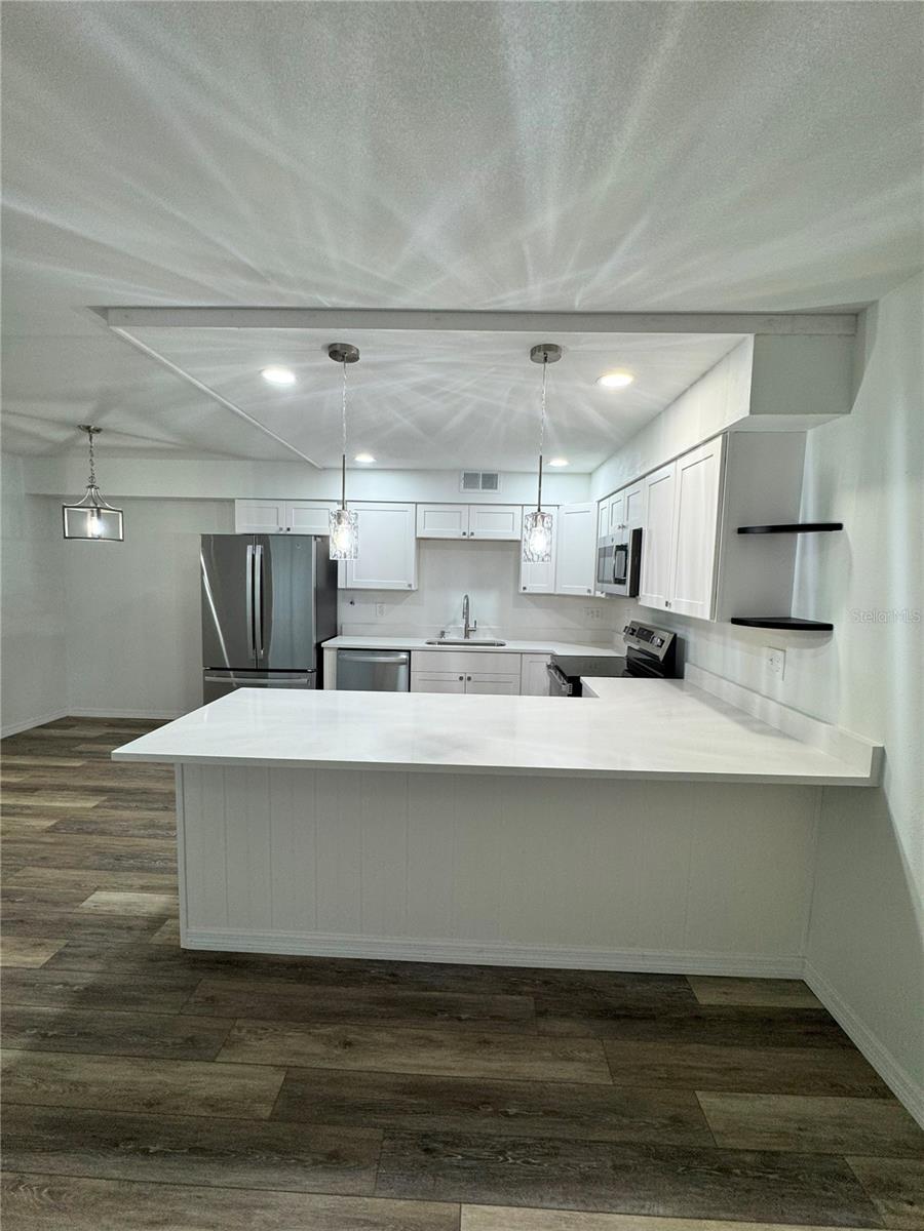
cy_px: 616
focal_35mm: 14
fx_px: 498
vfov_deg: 102.1
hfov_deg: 85.7
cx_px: 462
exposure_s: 1/120
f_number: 2.2
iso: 125
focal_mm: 2.22
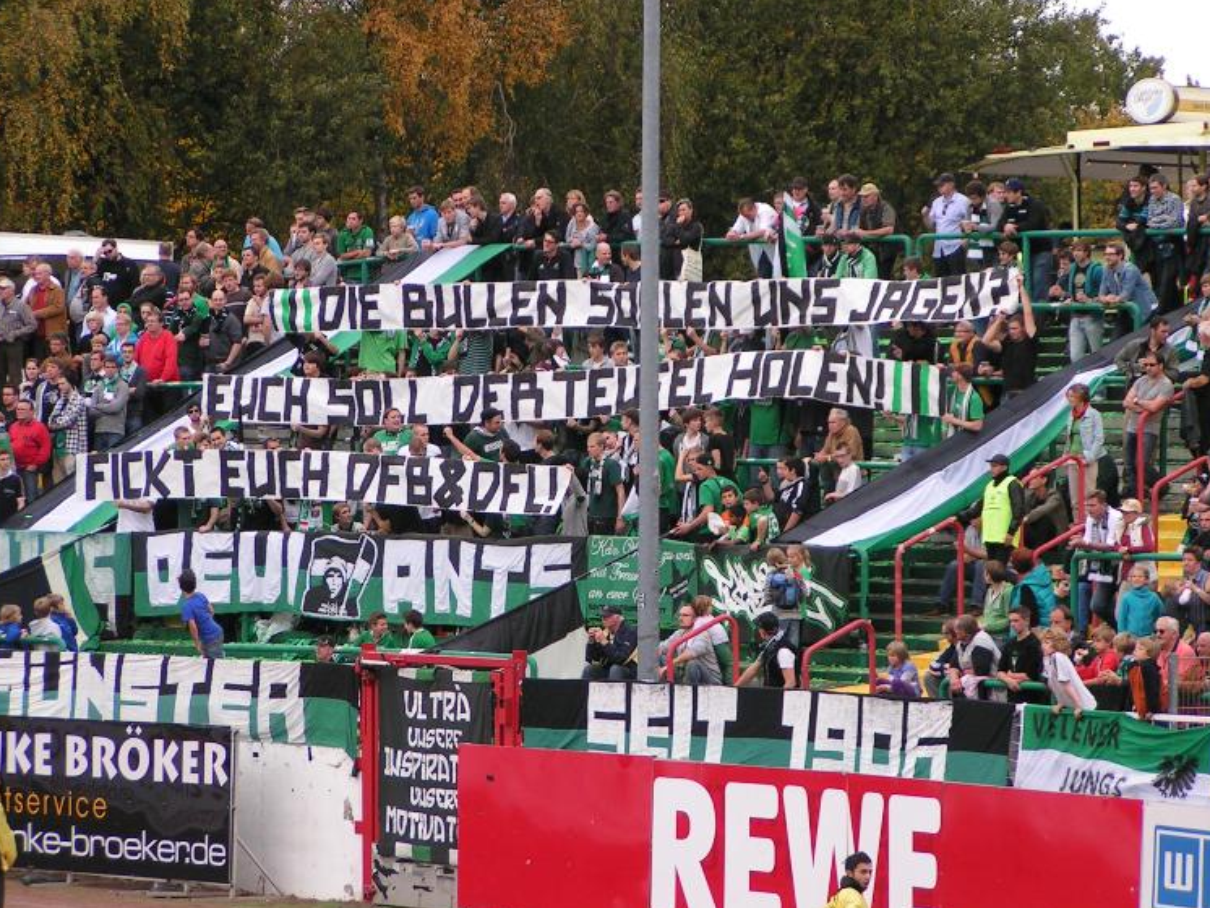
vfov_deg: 7.7
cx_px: 577
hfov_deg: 10.2
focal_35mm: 193
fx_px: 6748
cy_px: 430
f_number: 3.5
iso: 50
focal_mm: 27.5
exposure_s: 1/200
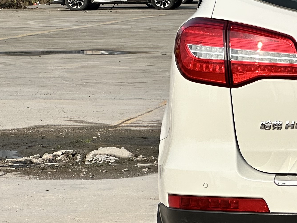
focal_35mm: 233
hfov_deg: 8.3
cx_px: 445
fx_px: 1999
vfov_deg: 6.4
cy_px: 111
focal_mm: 9
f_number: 2.8
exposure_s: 1/1325
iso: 32
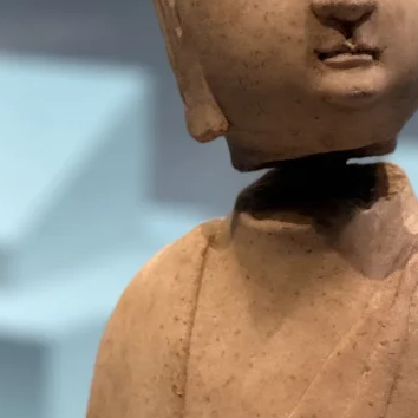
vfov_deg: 6.3
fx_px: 3784
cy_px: 451
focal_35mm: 277
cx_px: 322
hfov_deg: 6.3
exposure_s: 1/33
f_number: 2.8
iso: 160
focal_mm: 9
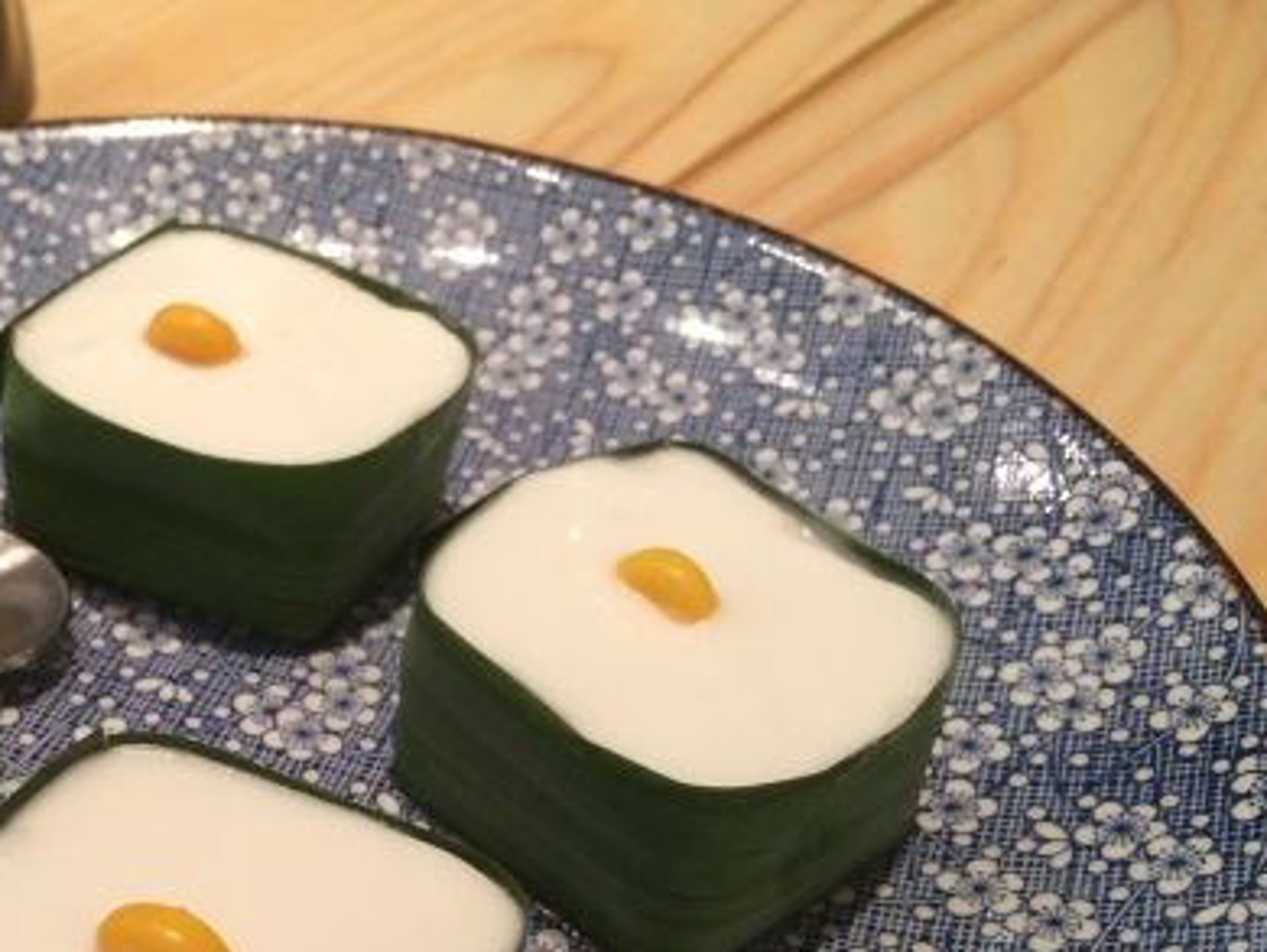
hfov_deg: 35.2
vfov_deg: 27.2
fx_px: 1904
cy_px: 827
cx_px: 195
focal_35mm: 52
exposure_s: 1/33
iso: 250
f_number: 2.2
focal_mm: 4.15
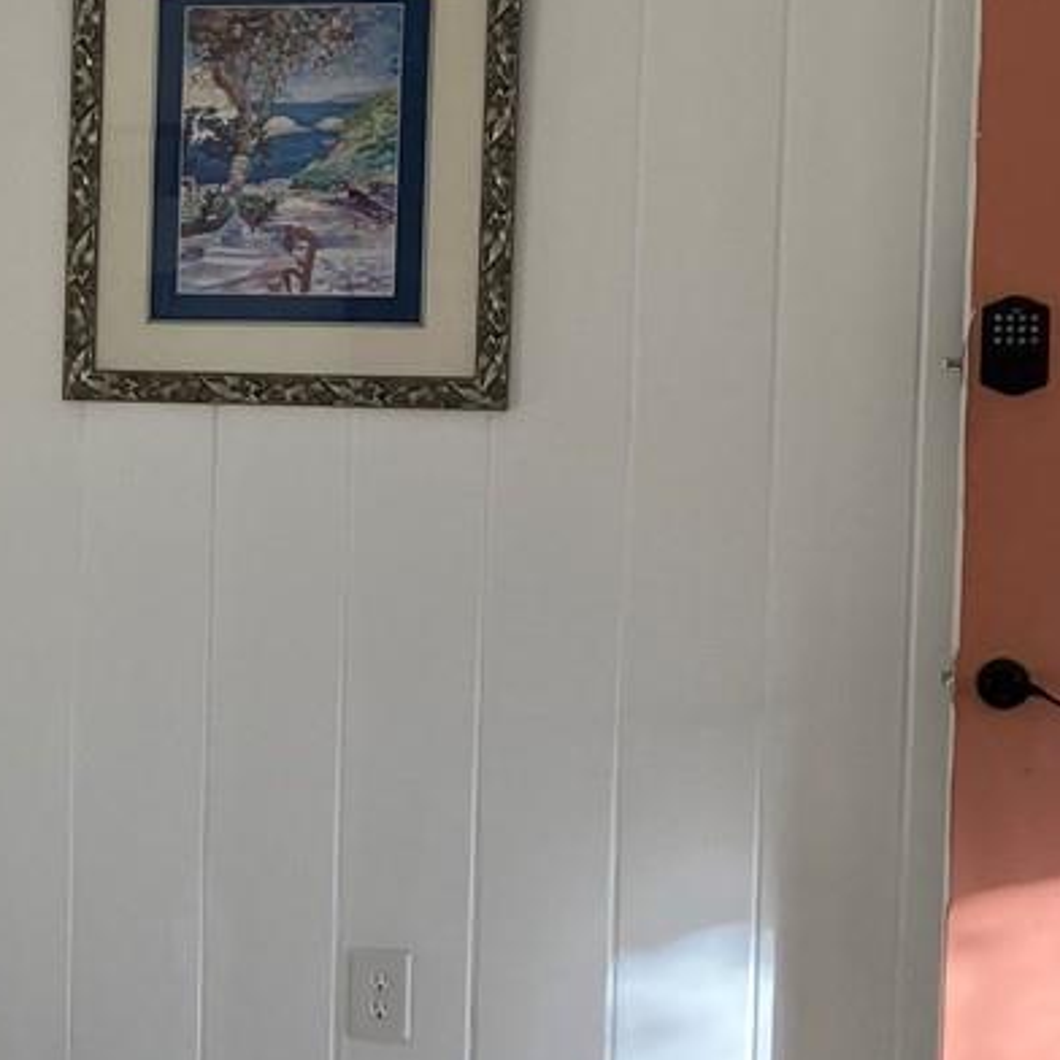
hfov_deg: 16.2
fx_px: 3499
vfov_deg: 17.2
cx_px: -381
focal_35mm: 101
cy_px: 552
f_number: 1.8
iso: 40
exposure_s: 1/156
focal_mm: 3.99
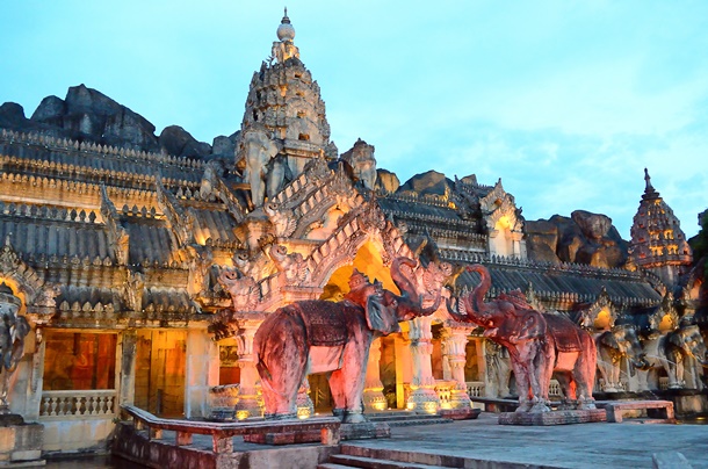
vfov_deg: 43.4
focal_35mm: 30
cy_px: 234
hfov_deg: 62.0
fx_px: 589
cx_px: 354
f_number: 4
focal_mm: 20
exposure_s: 1/125
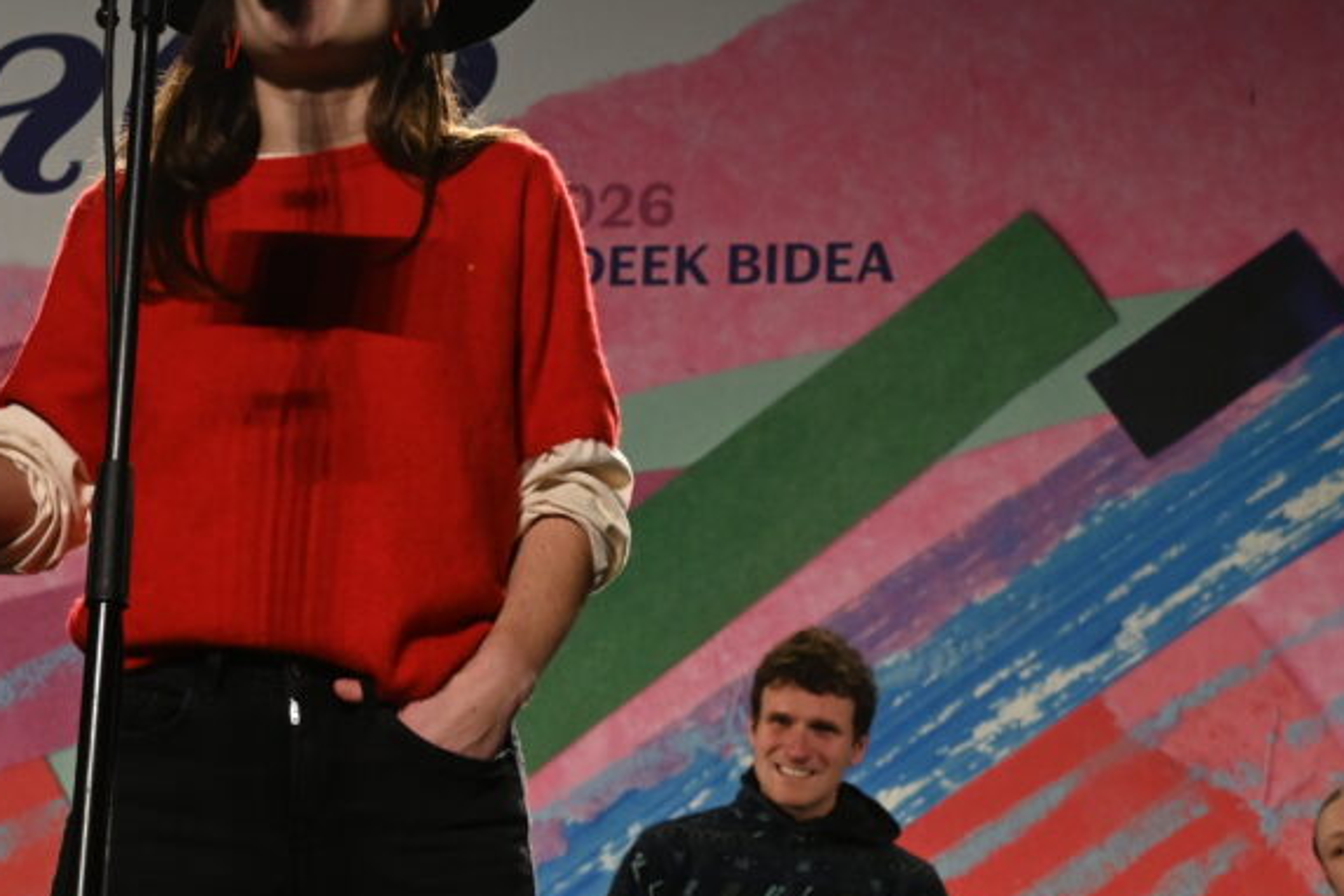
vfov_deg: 14.7
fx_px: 3472
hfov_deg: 21.9
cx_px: 570
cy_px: 456
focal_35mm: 93
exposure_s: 1/250
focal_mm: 35
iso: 2000
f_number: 8
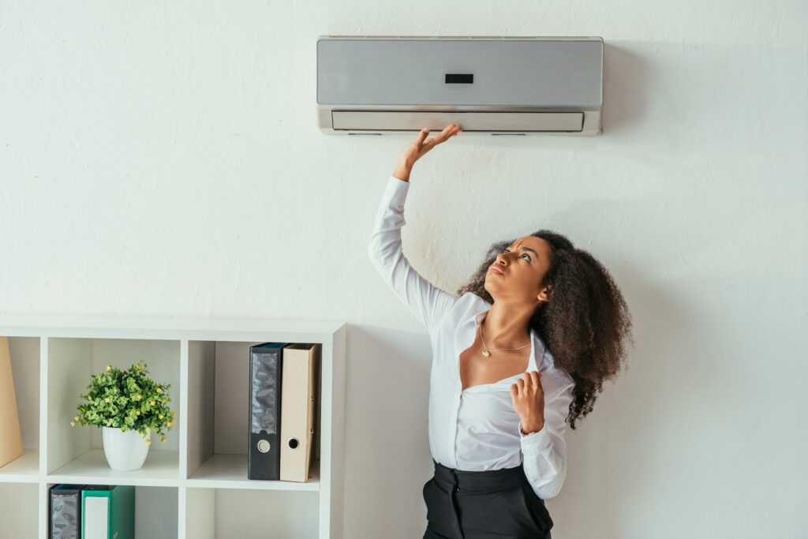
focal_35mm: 50
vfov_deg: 27.0
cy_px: 270
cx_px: 404
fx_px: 1122
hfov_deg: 39.6
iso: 400
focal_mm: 50
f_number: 3.5
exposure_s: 1/200
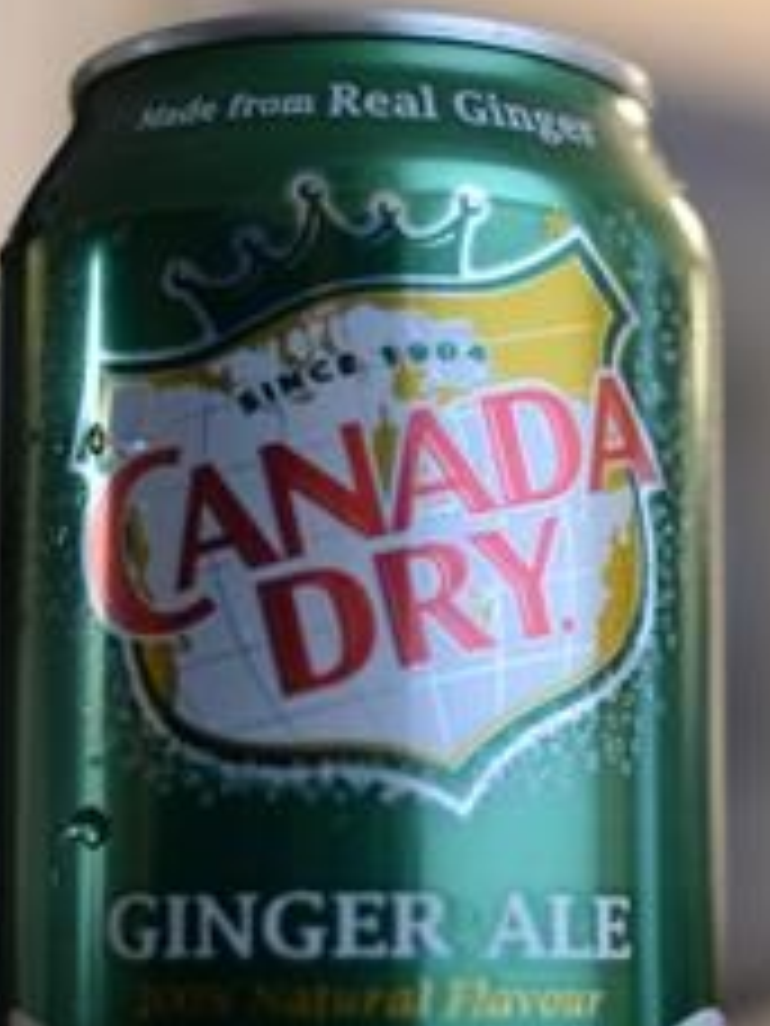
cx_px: 603
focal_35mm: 96
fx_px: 2847
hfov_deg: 15.3
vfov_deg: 20.4
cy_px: 675
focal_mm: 35
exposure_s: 1/100
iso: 1600
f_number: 2
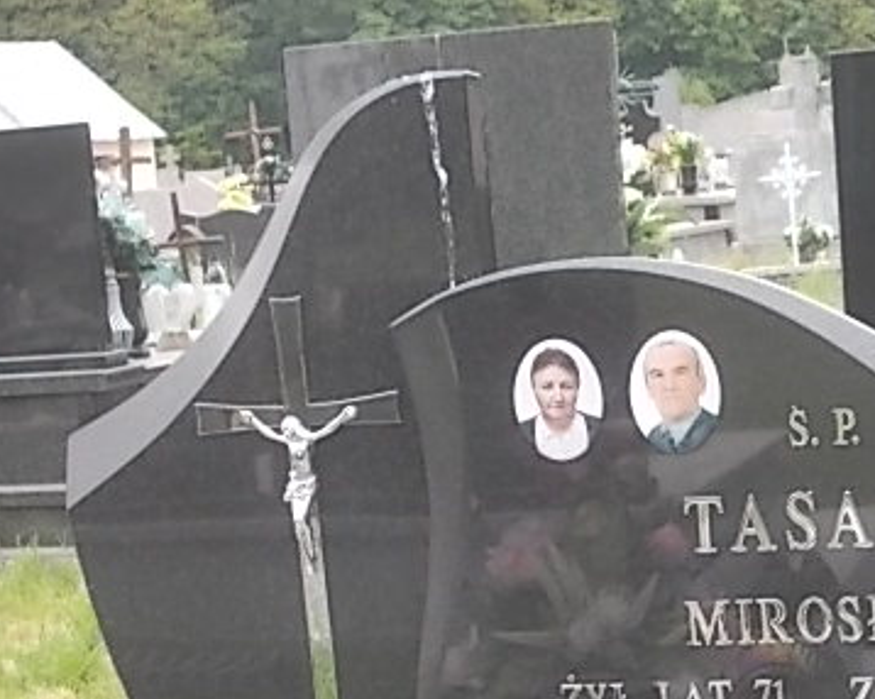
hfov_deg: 21.2
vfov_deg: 17.1
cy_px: 582
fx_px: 2304
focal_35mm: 89
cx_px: 704
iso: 80
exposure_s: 1/100
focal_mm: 7.2
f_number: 3.6
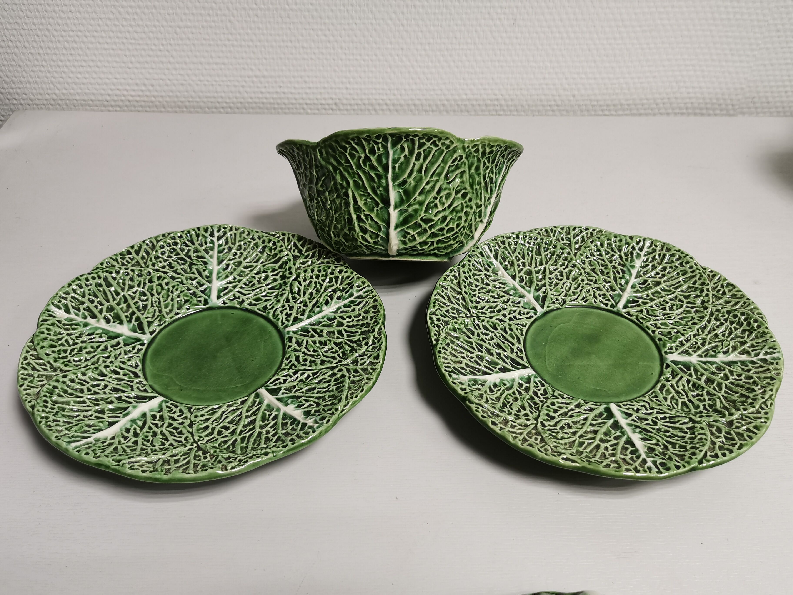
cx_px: 396
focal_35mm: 31
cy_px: 298
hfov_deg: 58.4
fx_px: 710
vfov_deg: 45.4
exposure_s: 1/50
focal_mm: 5.58
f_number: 1.8
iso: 100
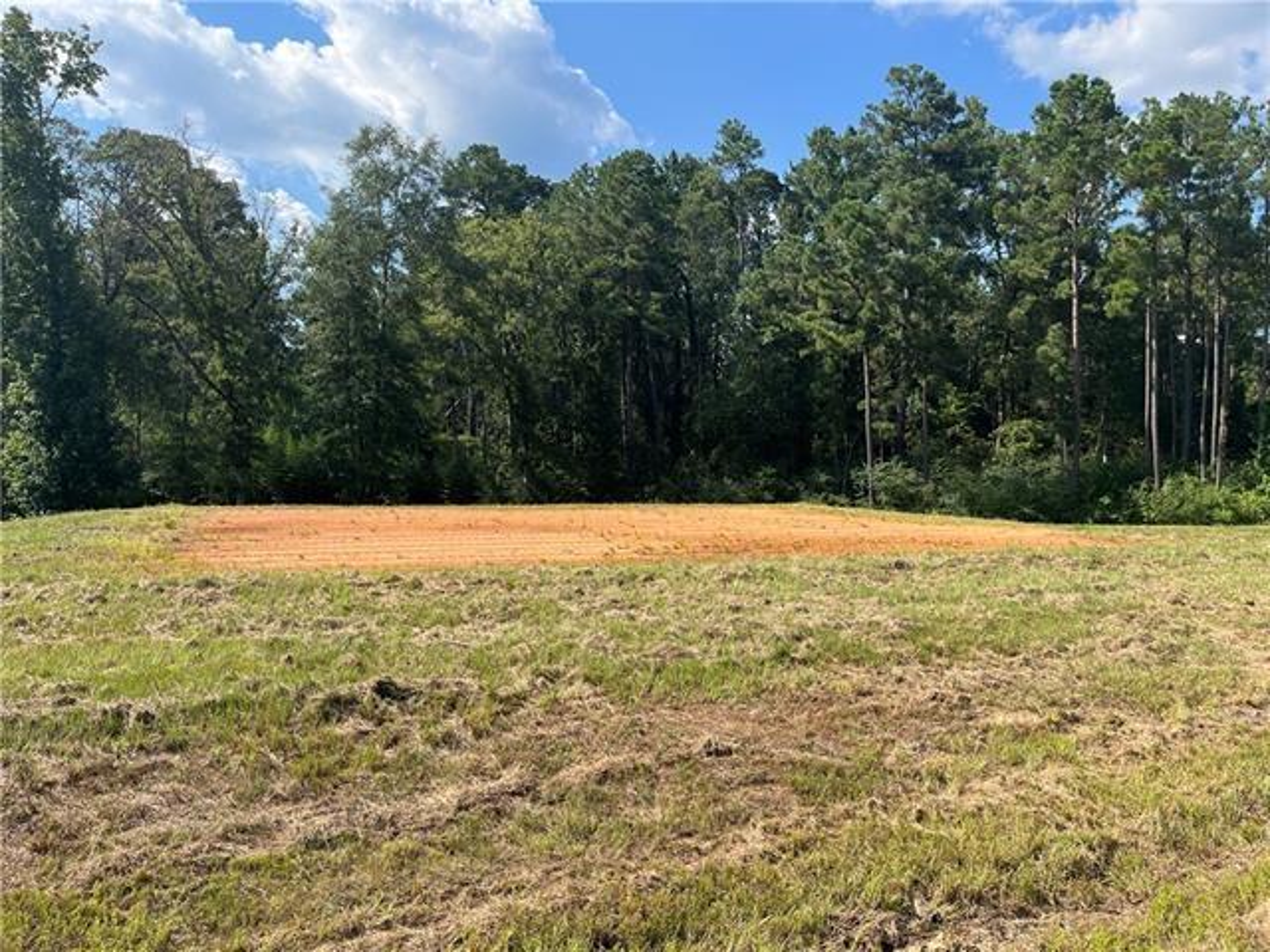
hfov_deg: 67.3
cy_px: 476
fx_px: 954
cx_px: 635
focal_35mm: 26
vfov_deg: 53.1
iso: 50
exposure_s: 1/1832
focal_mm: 5.1
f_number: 1.6
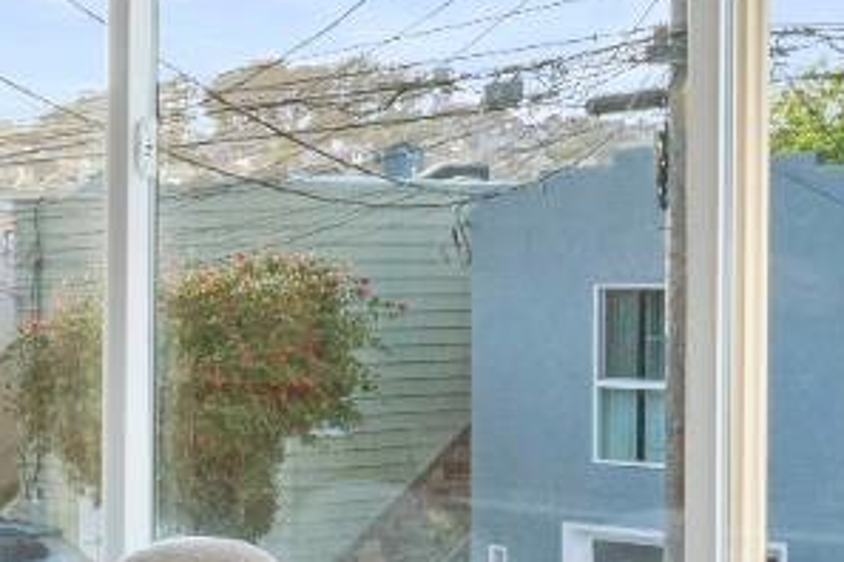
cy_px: 309
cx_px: -261
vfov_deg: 13.6
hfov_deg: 18.7
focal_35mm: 101
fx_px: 2368
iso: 320
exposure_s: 1/8
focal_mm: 20
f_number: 16
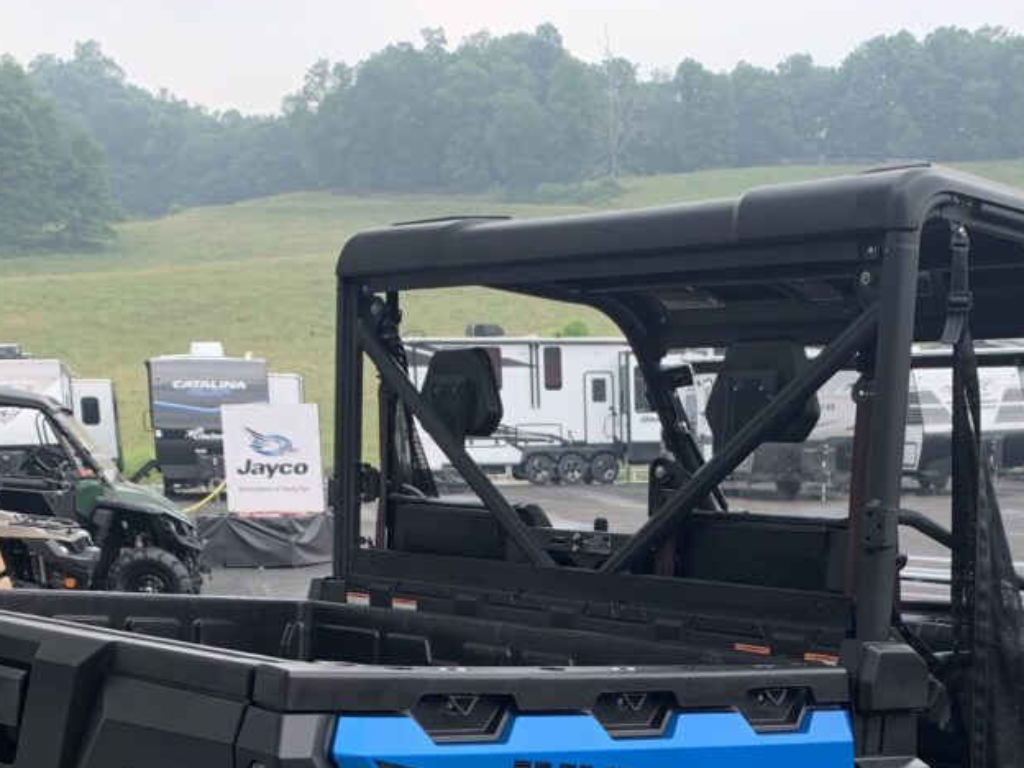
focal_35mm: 64
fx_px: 1893
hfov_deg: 30.1
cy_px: 903
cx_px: 673
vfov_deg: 21.4
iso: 25
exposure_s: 1/126
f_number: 1.8
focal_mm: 4.25
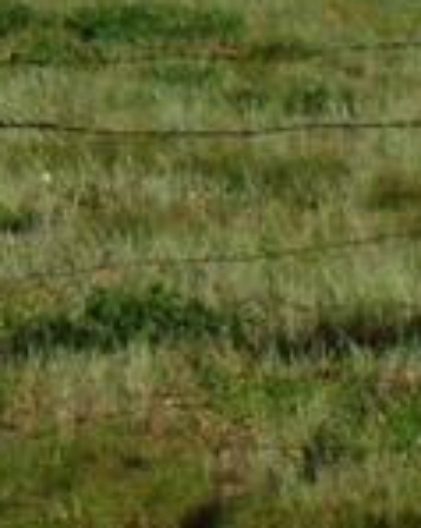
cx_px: -1150
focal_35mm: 342
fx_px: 5332
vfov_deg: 5.6
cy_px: -411
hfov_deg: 4.2
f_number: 5.1
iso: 50
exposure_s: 1/640
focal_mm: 8.44
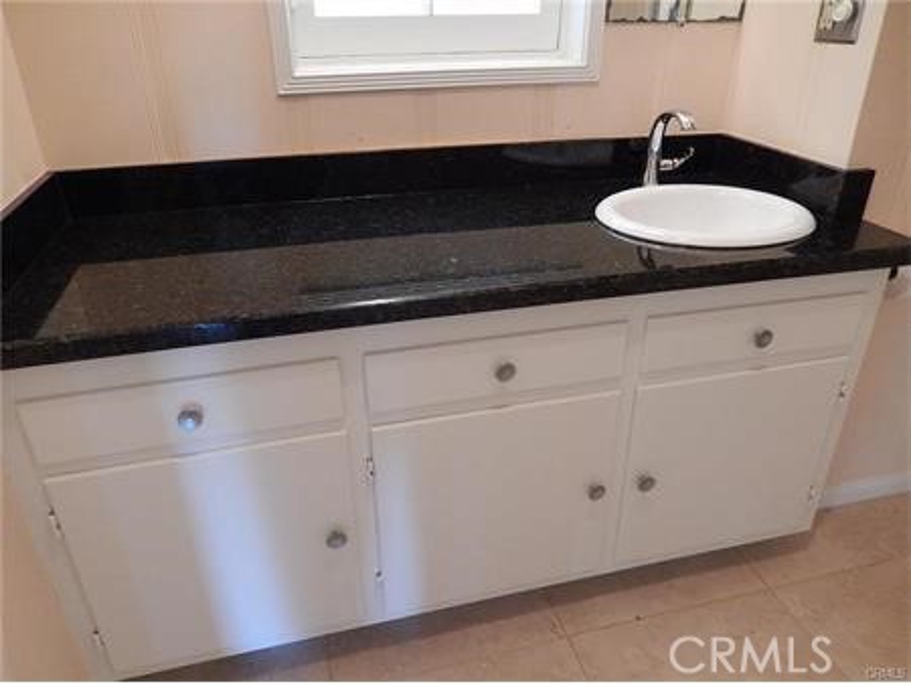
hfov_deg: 69.4
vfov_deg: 54.9
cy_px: 342
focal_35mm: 25
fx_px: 658
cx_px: 456
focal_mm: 4.5
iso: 400
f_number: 3.4
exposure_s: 1/20
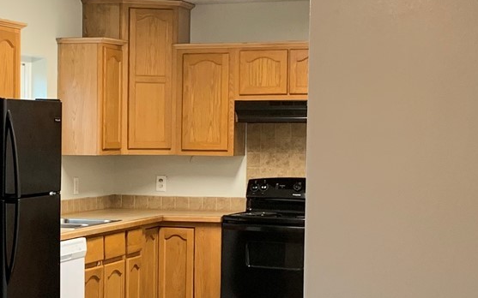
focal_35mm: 95
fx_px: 1237
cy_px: 238
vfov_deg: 13.7
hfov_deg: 21.6
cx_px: 96
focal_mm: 4.25
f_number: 1.8
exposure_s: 1/60
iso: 160
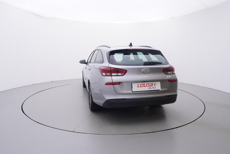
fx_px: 150
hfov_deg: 74.8
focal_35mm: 24
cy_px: 74
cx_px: 112
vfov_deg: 54.1
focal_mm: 15
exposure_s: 1/80
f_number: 5
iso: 200
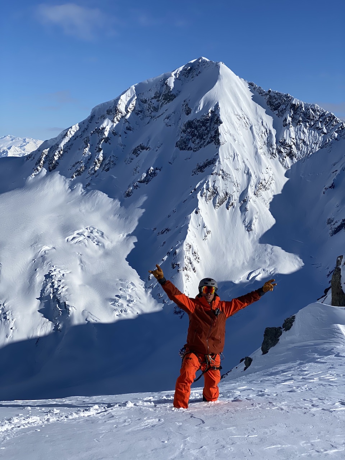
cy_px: 230
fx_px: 691
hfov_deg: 28.0
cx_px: 172
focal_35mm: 52
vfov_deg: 36.8
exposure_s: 1/5319
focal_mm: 6
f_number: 2
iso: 25
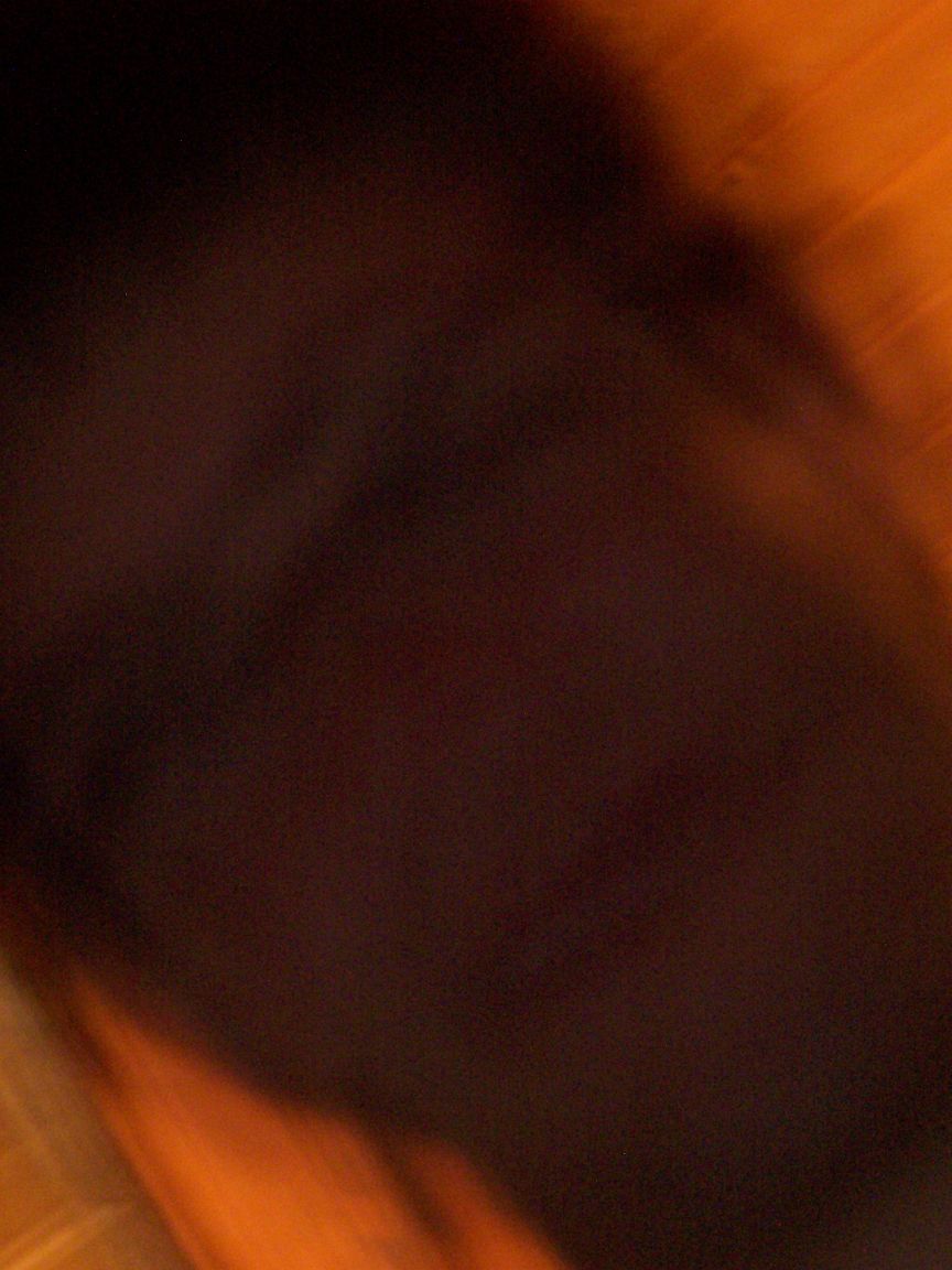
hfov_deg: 5.2
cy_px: 635
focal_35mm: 288
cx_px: 476
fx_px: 10561
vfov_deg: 6.9
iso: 400
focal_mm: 47.7
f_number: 8
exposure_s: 6
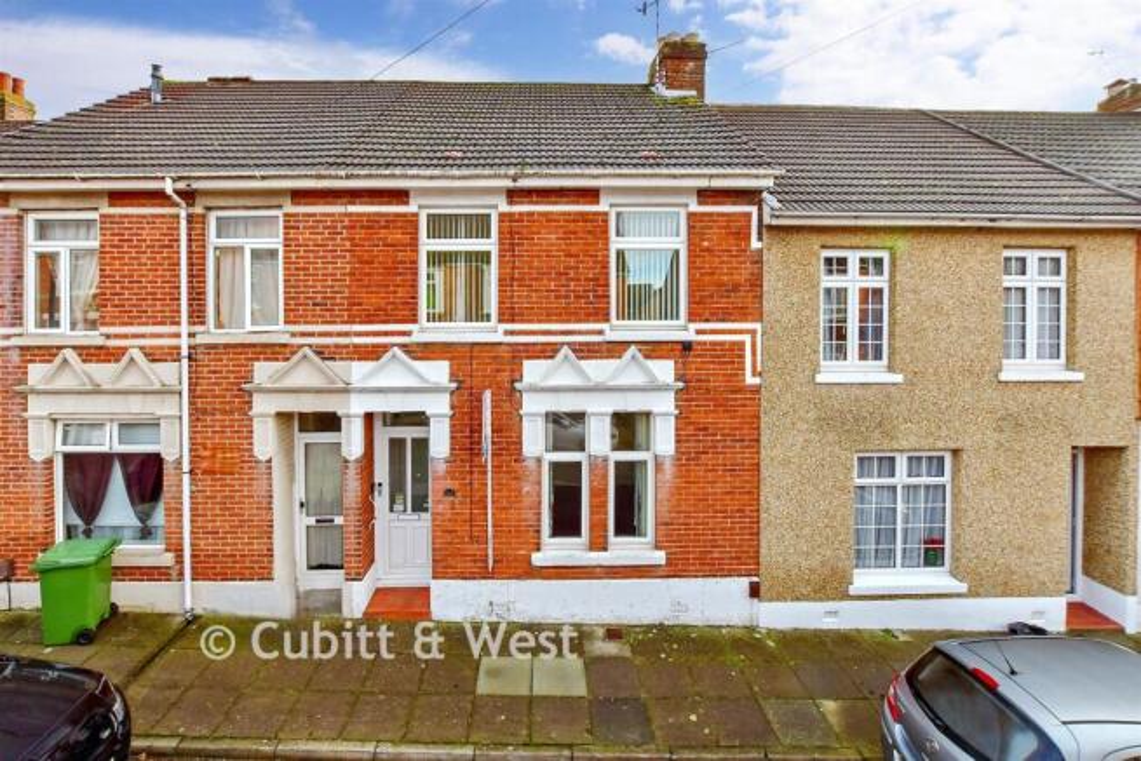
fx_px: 475
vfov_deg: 77.4
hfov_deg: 100.4
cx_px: 570
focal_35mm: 15
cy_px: 380
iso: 400
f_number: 8
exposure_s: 1/160
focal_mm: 10
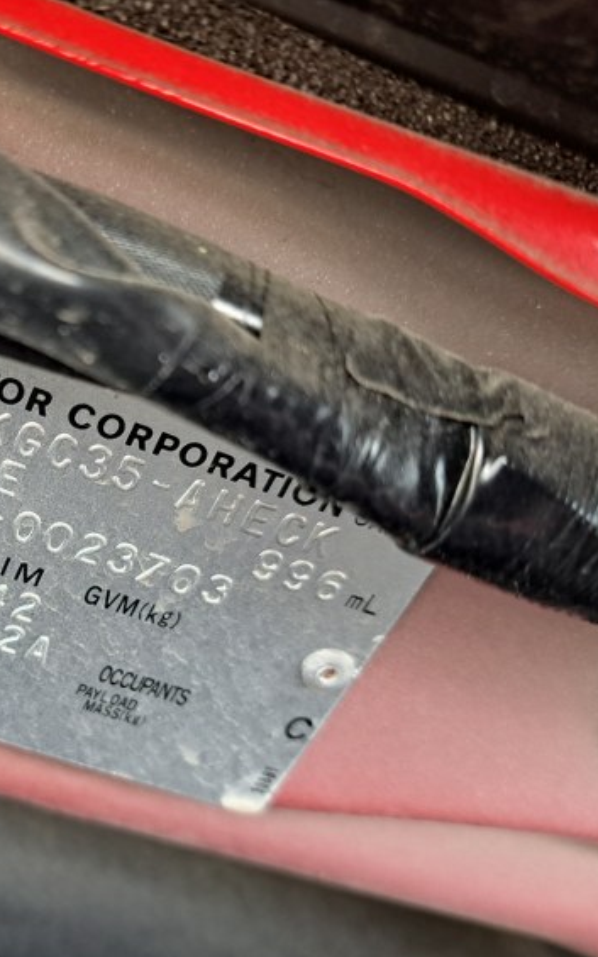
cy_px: 505
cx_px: 19
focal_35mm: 36
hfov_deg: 32.8
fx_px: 939
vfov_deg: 54.0
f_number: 1.8
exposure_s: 1/50
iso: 160
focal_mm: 5.23
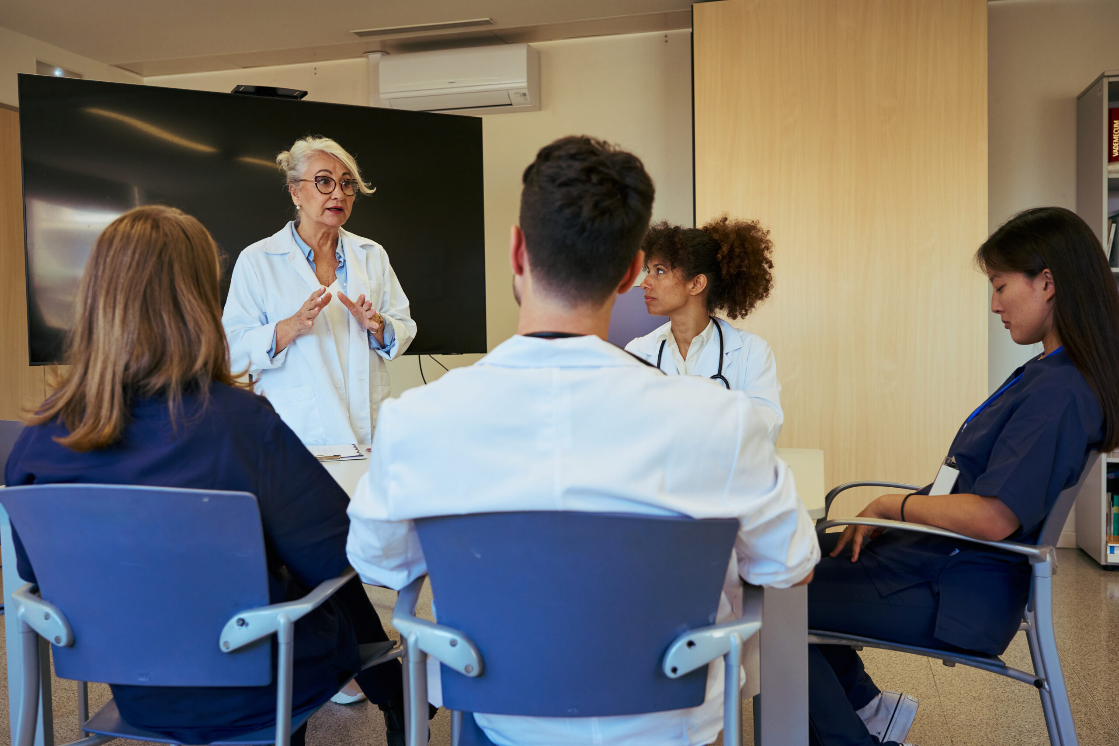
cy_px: 373
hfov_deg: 54.4
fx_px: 1088
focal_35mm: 35
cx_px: 560
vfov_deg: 37.9
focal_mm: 35
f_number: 4
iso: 1000
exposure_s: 1/250
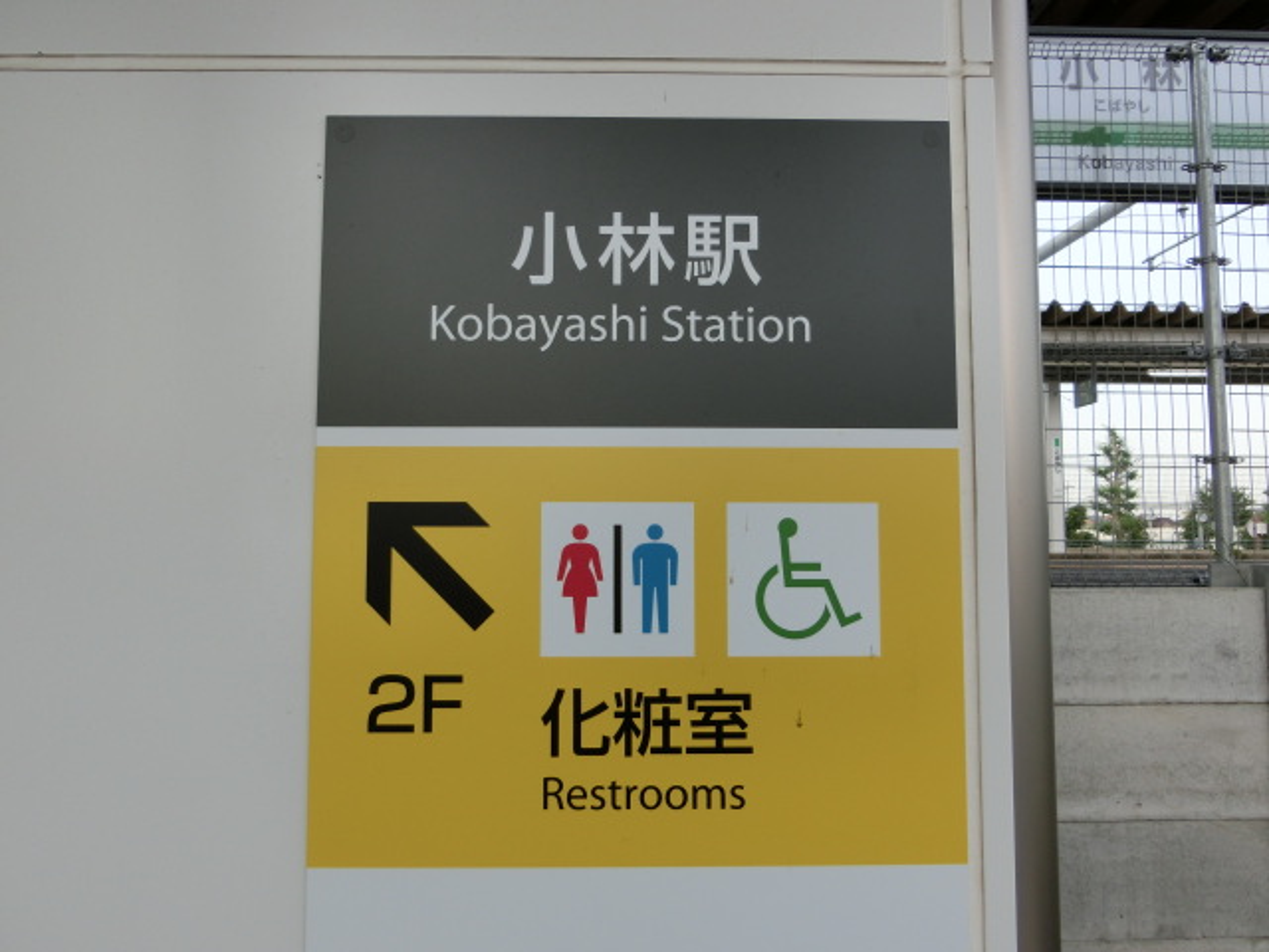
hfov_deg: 69.4
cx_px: 634
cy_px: 476
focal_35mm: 25
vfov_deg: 54.9
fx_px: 916
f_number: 3.5
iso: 80
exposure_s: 1/250
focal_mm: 4.5
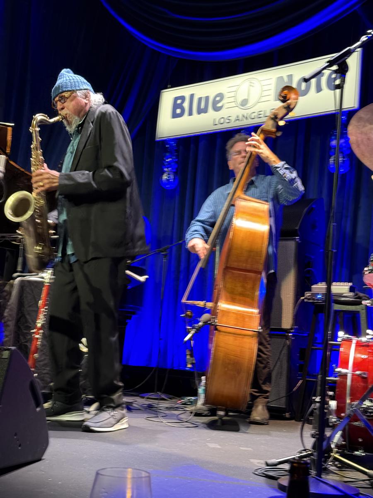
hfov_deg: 30.3
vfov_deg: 39.7
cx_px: 186
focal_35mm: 48
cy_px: 249
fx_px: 690
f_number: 1.78
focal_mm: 6.76
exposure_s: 1/18
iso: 800
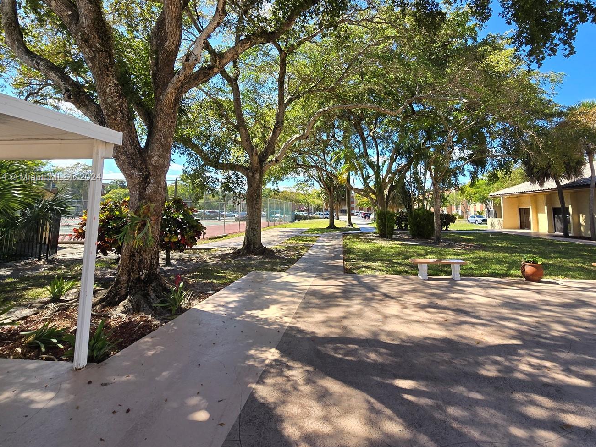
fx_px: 275
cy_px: 178
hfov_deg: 94.3
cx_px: 321
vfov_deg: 77.2
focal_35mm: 16
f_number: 2.2
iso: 50
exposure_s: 1/796
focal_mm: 2.2
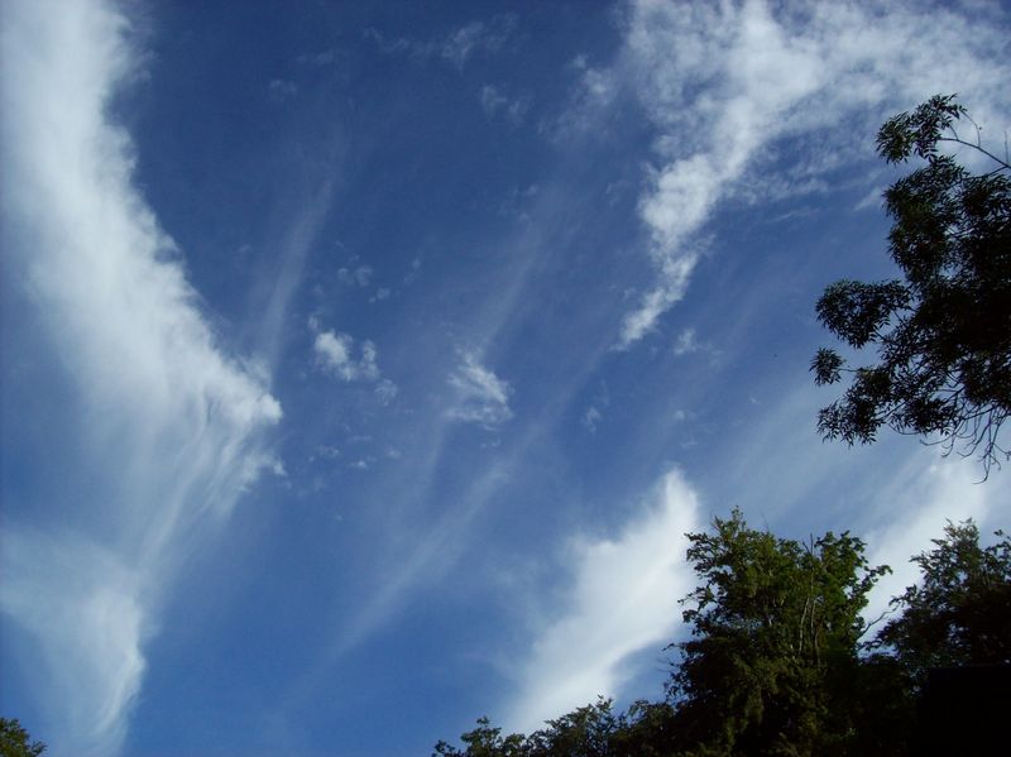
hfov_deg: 51.4
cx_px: 506
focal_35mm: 36
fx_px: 1051
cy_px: 378
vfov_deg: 39.6
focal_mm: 6
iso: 80
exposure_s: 1/663
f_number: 4.8
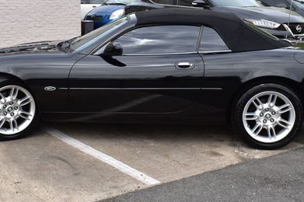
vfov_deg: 22.9
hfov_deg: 34.0
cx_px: 149
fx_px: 498
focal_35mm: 59
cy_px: 81
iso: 400
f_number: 11
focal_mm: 24
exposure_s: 1/400
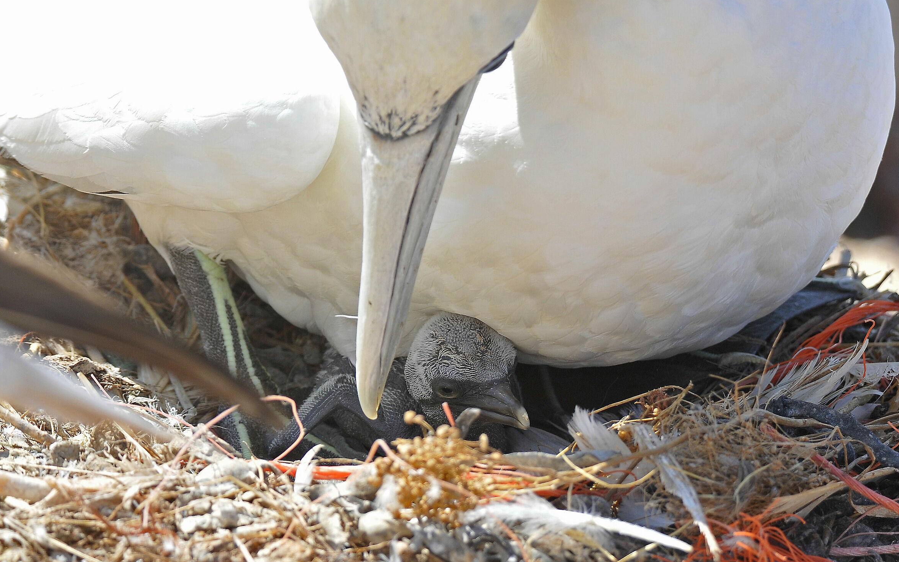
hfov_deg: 3.8
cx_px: 457
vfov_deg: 2.4
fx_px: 13403
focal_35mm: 547
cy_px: 267
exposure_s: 1/250
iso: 200
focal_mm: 350
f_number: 7.1
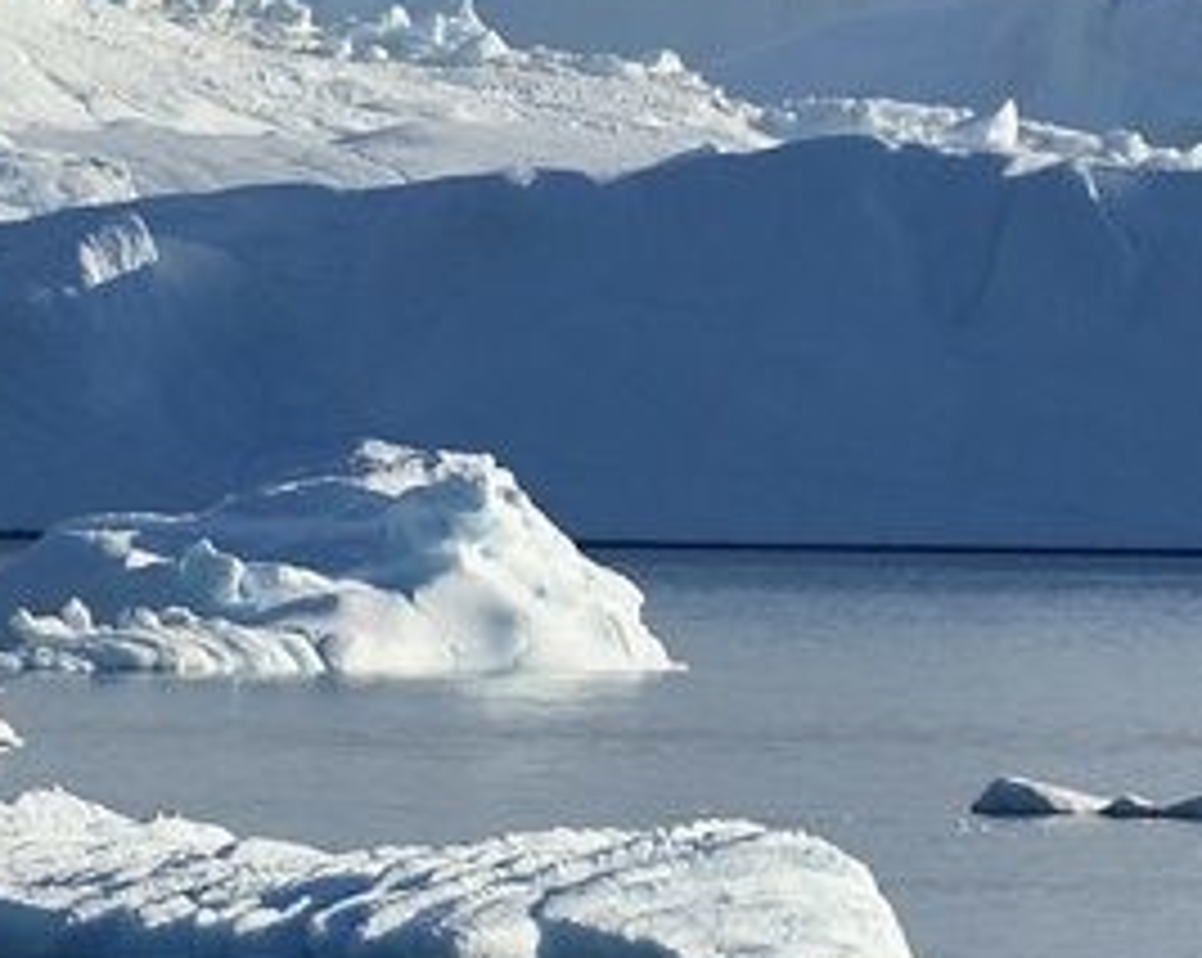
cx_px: -2152
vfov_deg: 1.0
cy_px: -184
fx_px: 56004
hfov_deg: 1.2
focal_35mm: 1576
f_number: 9
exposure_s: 1/640
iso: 200
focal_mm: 280
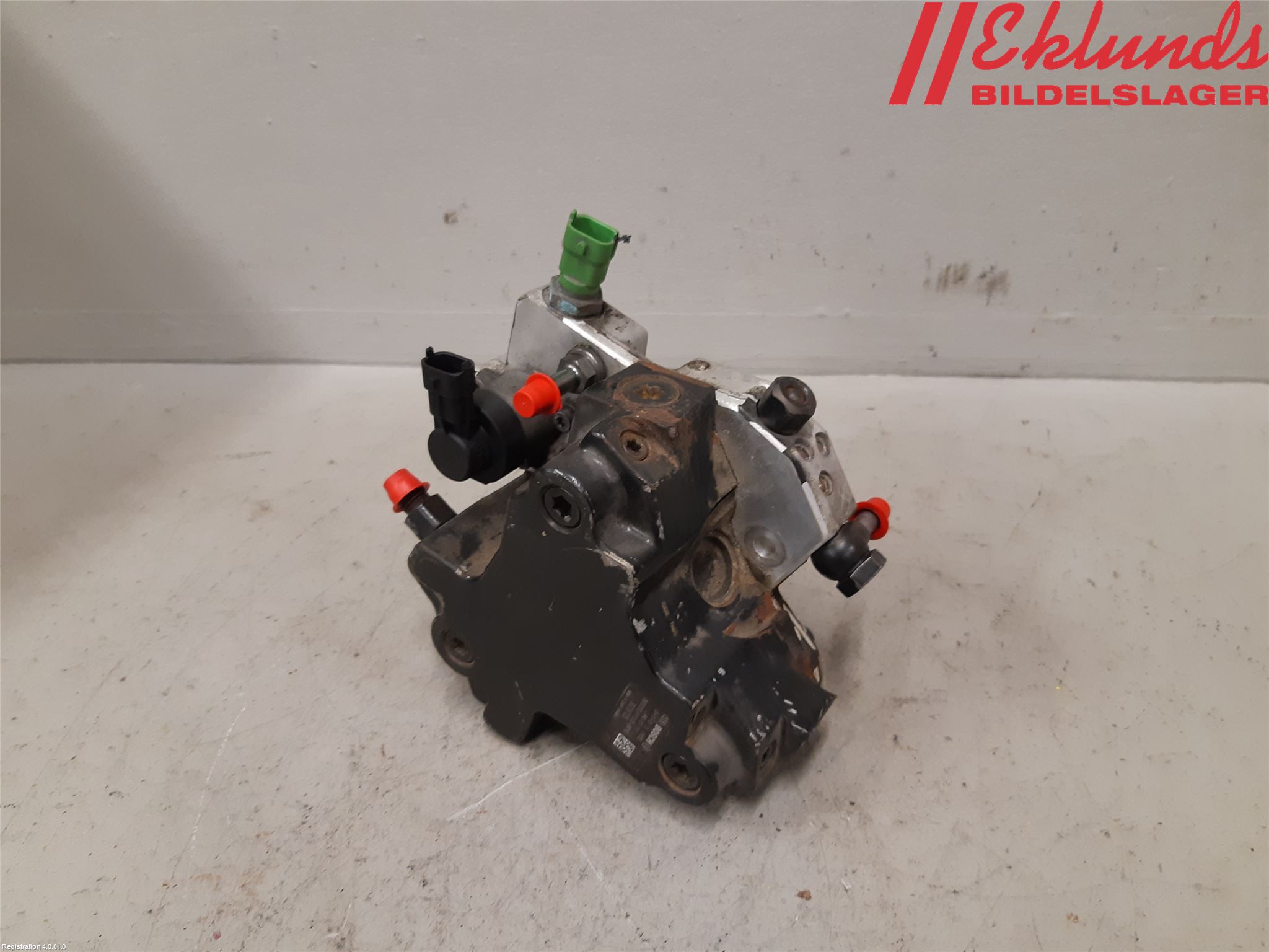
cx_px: 634
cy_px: 476
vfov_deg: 53.1
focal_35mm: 26
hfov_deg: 67.3
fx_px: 953
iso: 160
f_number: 1.7
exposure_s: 1/50
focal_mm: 3.93
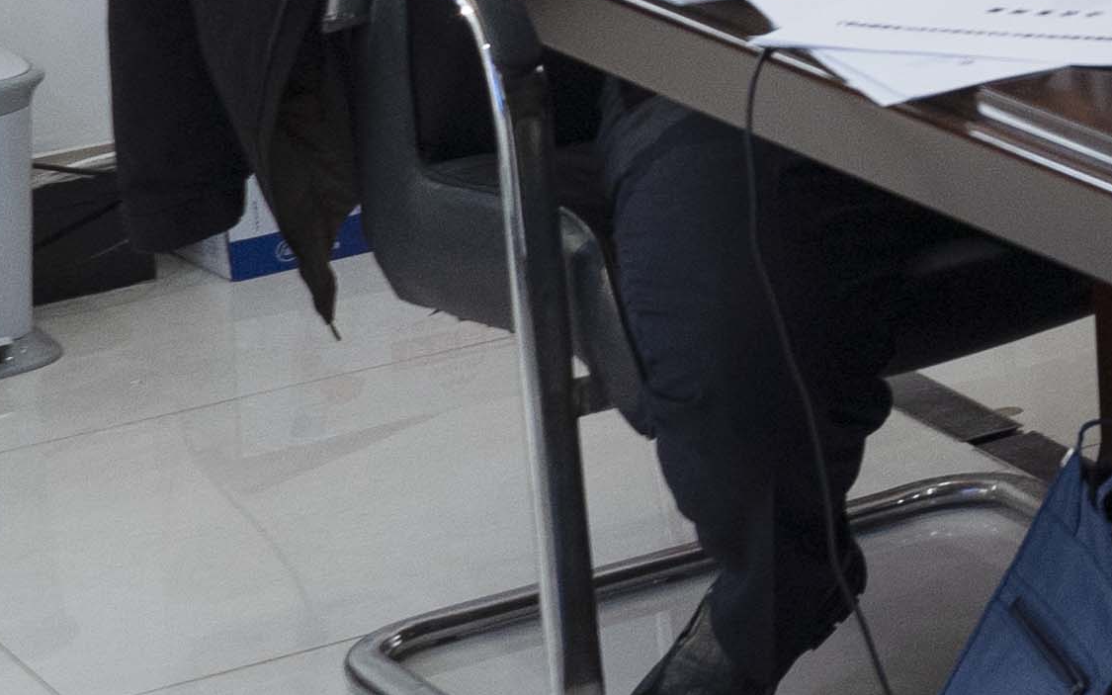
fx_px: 4940
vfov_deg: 7.6
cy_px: -885
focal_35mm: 163
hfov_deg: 10.6
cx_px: 2874
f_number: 5
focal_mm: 30
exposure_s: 1/80
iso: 1000
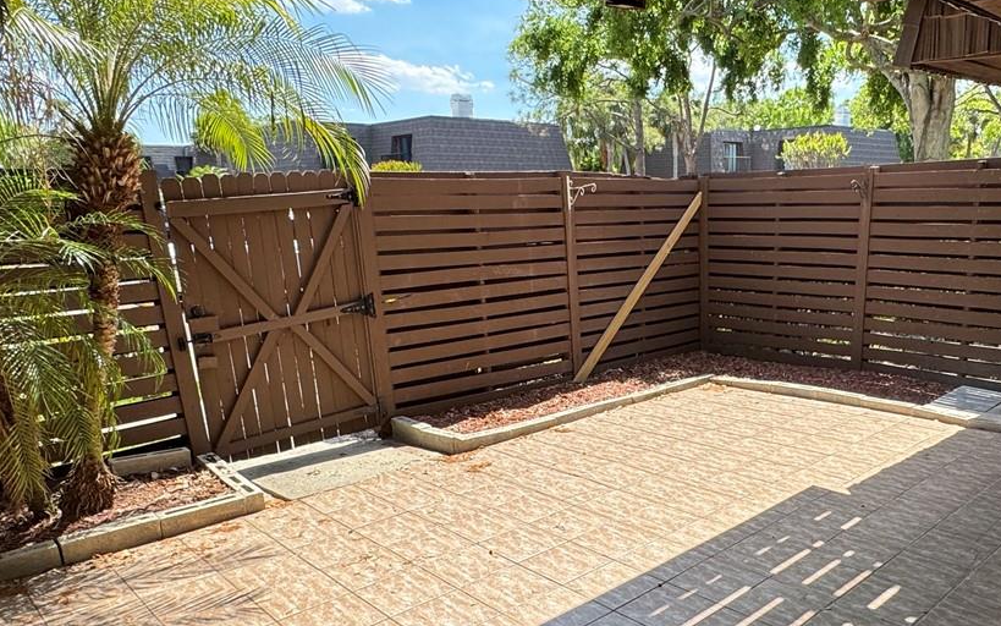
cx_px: 645
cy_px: 402
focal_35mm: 29
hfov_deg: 63.4
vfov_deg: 42.7
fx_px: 791
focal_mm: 2.22
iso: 40
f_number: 2.2
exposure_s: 1/631
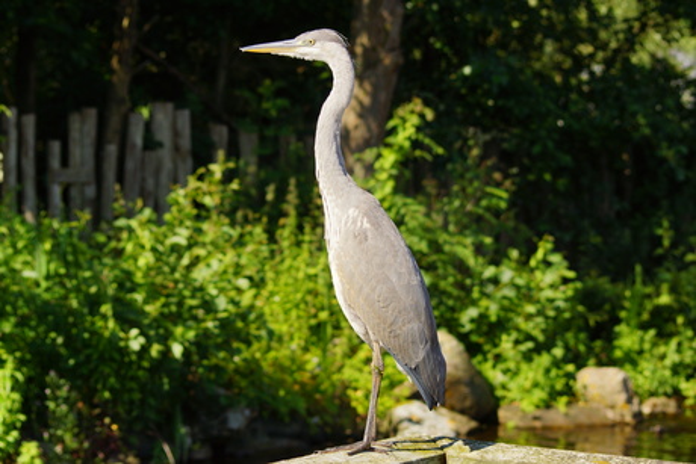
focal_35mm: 105
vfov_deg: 13.1
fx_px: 2031
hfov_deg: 19.5
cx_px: 348
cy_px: 232
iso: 100
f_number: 4.5
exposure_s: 1/800
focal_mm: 70
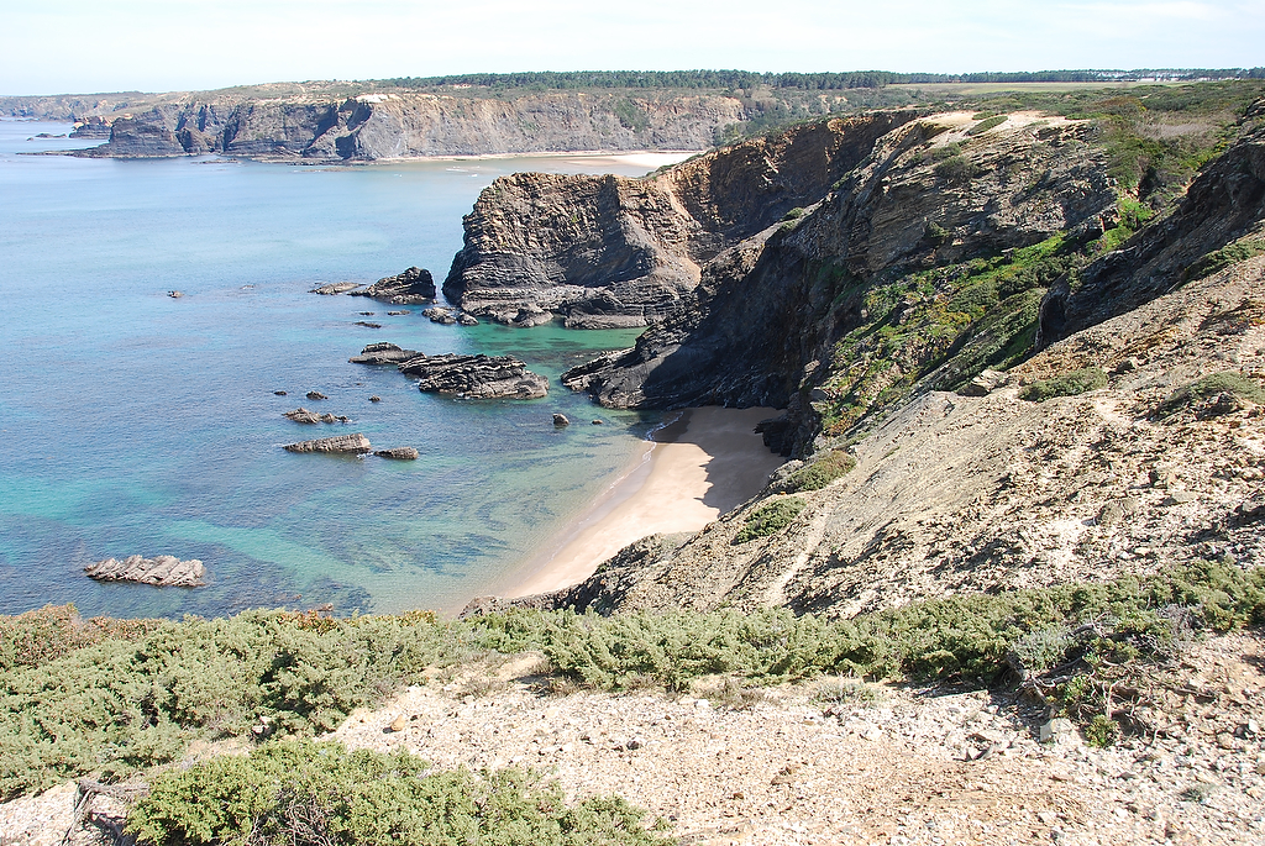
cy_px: 423
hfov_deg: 57.2
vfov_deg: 40.1
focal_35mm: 33
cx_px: 632
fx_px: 1161
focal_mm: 22
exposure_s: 1/160
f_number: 9
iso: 200
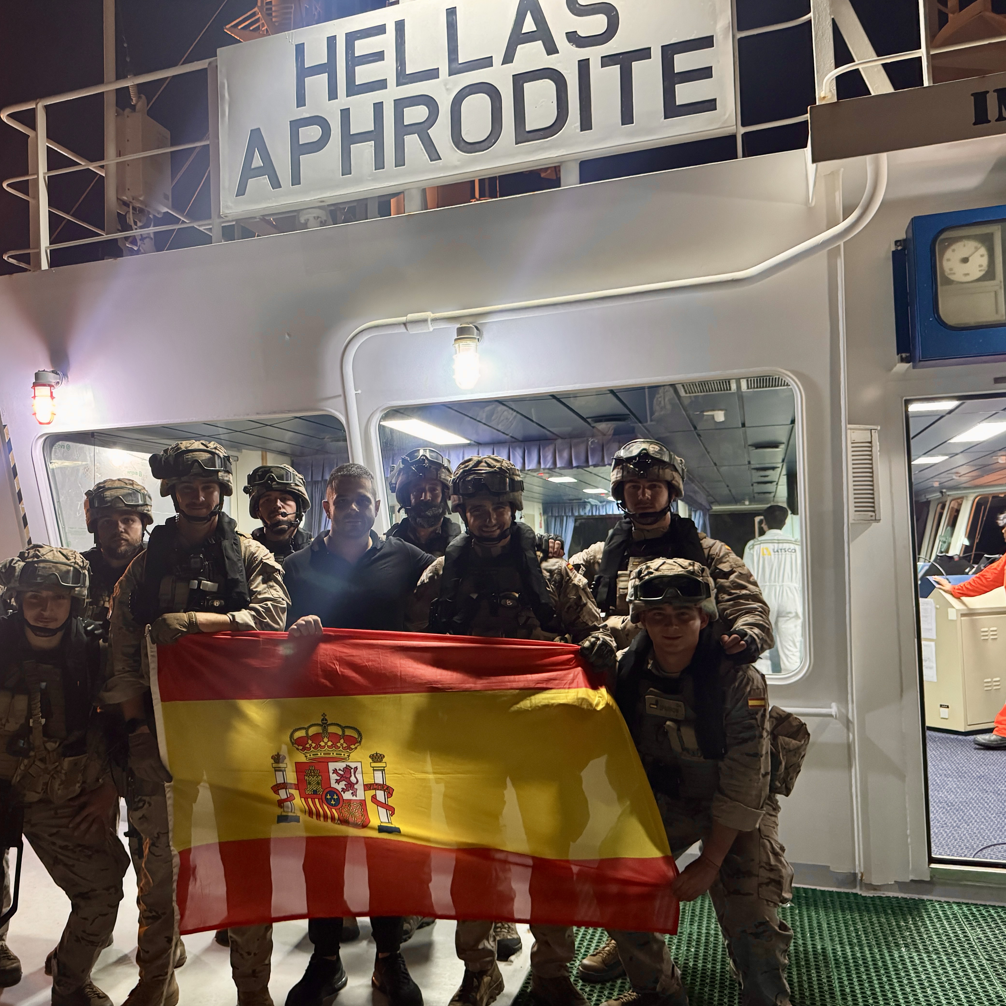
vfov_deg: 55.6
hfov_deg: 54.9
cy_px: 509
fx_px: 954
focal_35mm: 29
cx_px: 372
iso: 800
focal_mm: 6.76
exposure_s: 1/40
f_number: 1.78
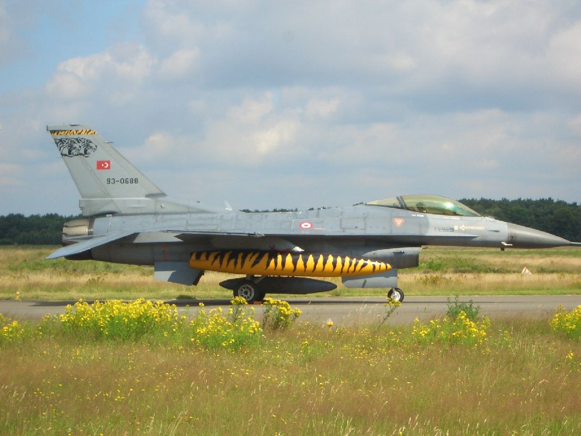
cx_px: 290
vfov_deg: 16.8
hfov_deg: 22.3
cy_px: 218
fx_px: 1477
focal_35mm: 88
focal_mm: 14.6
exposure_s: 1/200
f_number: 7
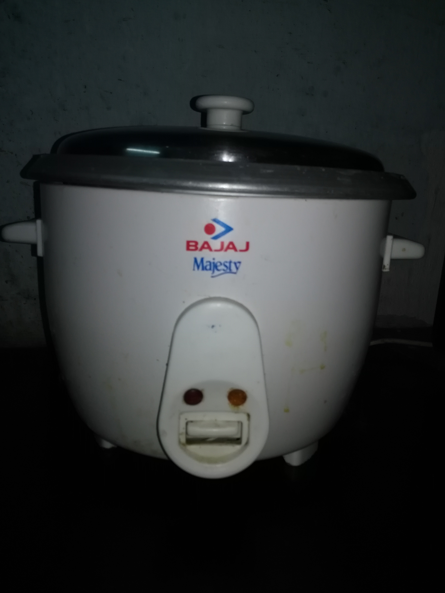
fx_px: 497
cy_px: 301
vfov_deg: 61.7
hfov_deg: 48.2
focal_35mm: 29
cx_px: 226
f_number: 2
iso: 1241
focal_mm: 2.96
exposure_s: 1/17
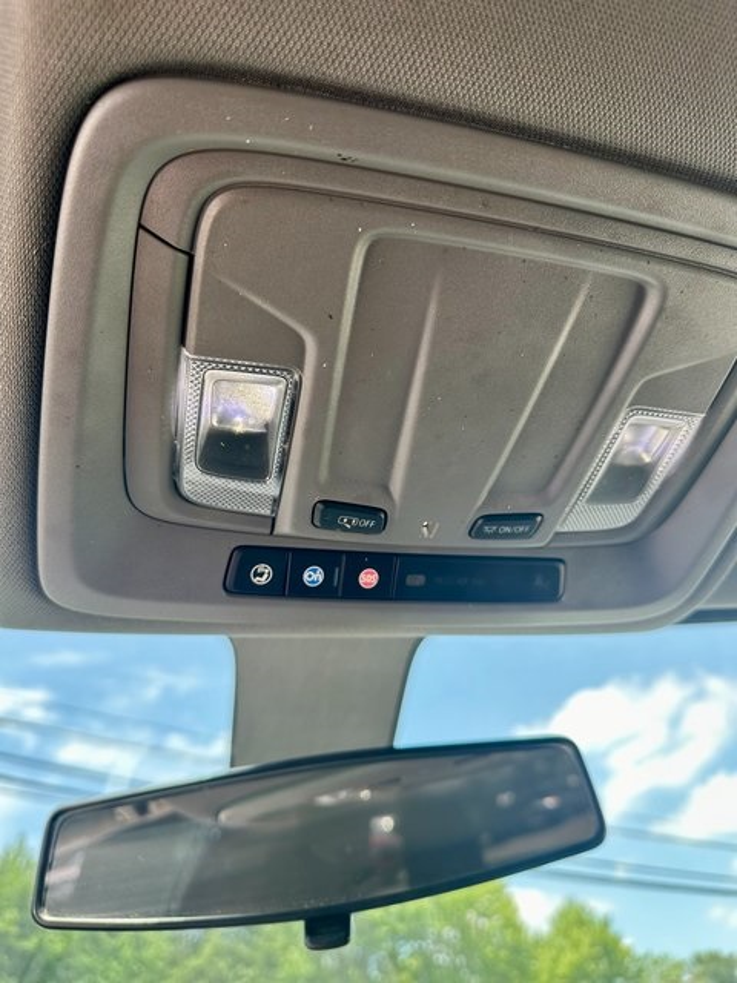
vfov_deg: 71.6
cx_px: 368
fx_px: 681
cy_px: 492
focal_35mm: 24
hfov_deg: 56.8
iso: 80
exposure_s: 1/185
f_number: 1.78
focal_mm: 6.86
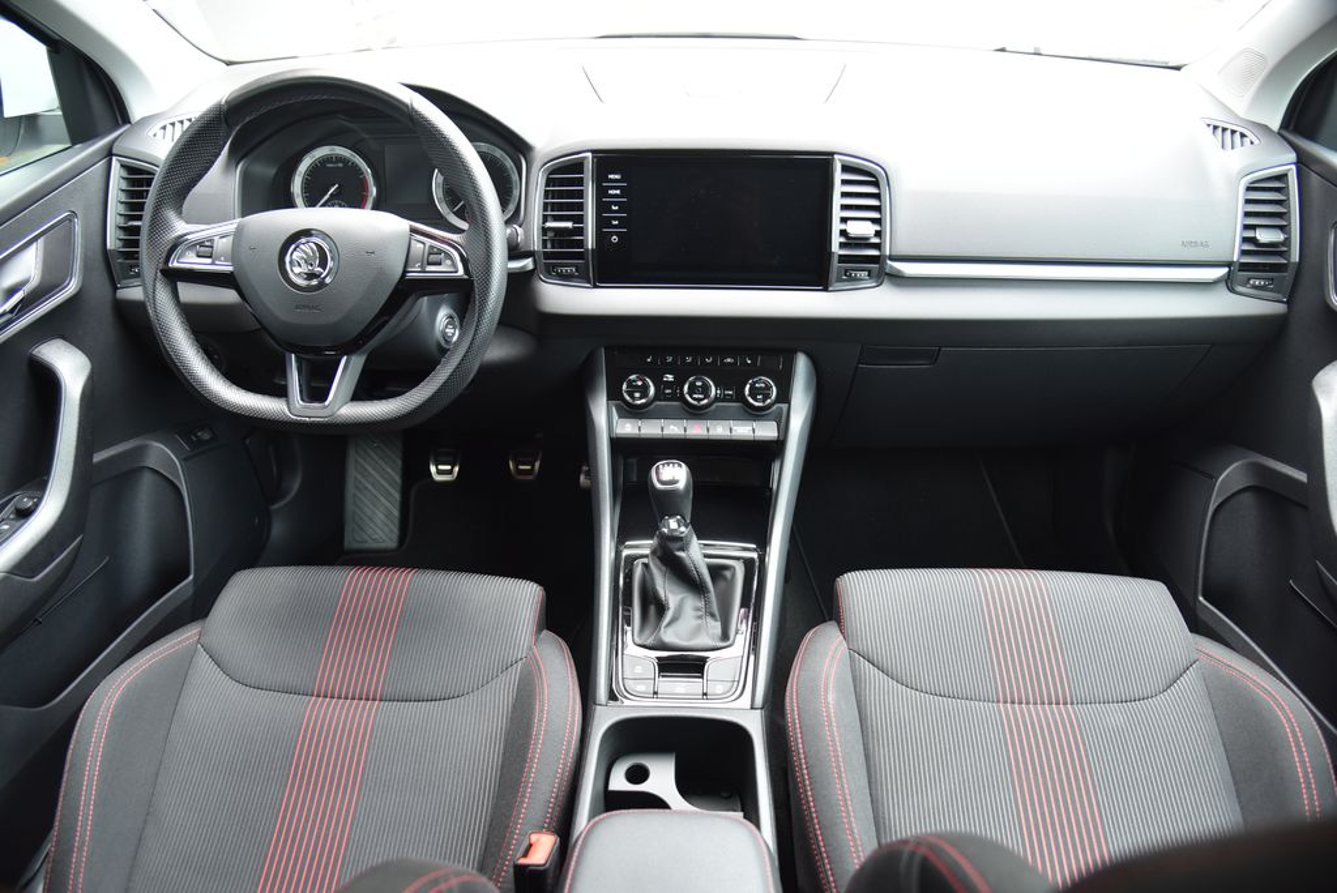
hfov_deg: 73.7
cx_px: 668
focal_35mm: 24
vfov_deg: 53.2
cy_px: 446
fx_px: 892
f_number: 4
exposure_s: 1/50
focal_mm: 24
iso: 500
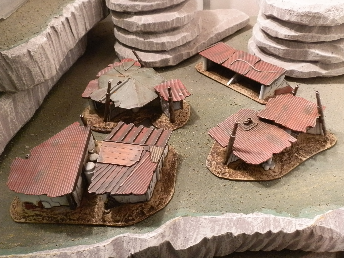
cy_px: 127
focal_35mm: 29
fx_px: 288
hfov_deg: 61.7
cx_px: 174
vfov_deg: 48.2
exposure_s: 1/50
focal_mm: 5
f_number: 3.1
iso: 400
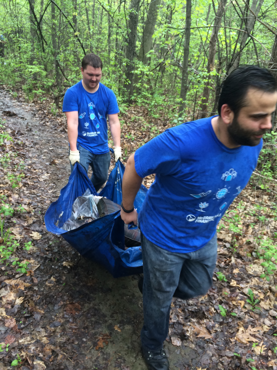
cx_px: 138
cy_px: 185
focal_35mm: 30
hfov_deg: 46.8
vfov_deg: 60.0
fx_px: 320
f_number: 2.2
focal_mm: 4.12
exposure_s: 1/40
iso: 40
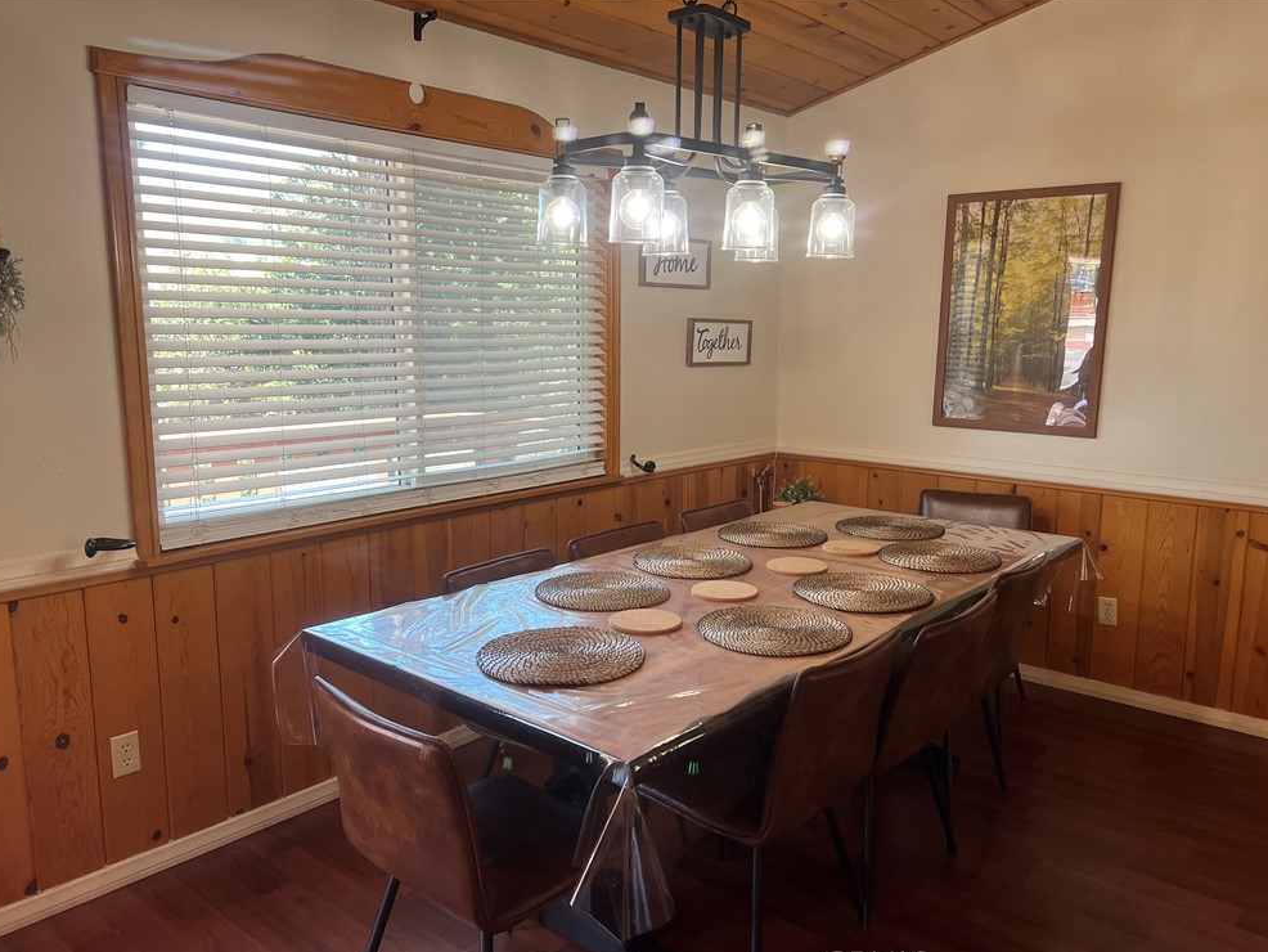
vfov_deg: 51.4
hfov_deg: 65.3
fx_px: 989
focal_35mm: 27
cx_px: 621
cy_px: 488
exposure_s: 1/120
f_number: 1.5
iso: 125
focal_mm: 5.7
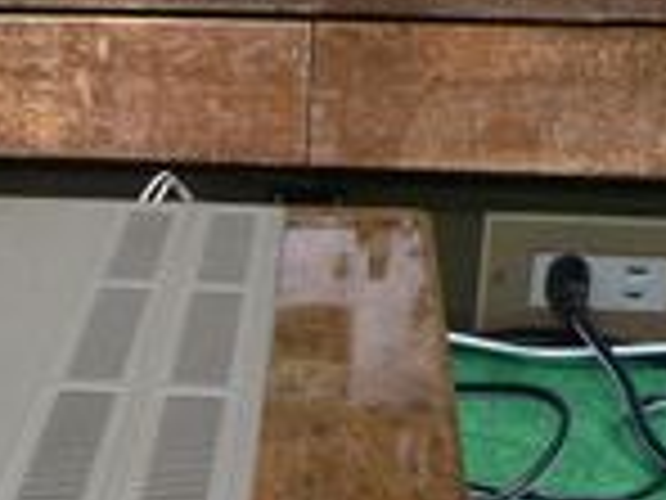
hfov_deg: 18.3
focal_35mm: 103
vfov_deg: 13.9
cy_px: 610
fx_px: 1982
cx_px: -94
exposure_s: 1/15
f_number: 2.8
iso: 200
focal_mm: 6.7
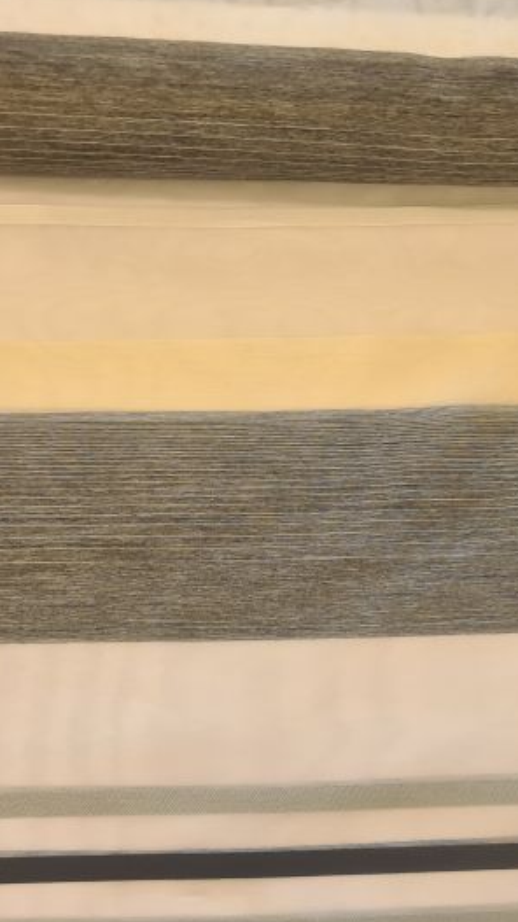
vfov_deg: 47.3
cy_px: 500
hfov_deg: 27.6
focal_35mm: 43
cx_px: 318
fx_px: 1051
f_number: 1.8
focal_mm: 5.4
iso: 80
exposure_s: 1/100
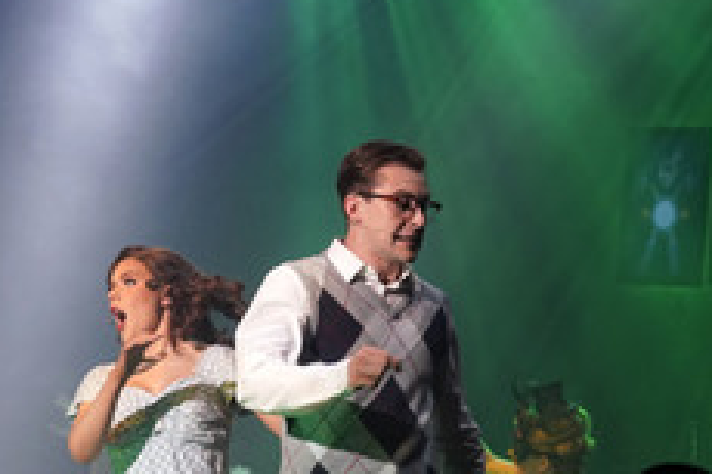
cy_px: 443
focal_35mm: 106
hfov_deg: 19.3
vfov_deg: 12.8
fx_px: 2095
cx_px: 323
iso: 1600
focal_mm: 54
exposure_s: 1/200
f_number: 7.1
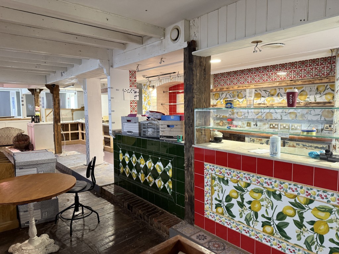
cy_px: 127
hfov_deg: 71.6
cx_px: 170
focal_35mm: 24
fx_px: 235
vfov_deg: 56.8
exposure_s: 1/50
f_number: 1.78
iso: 250
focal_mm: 6.76
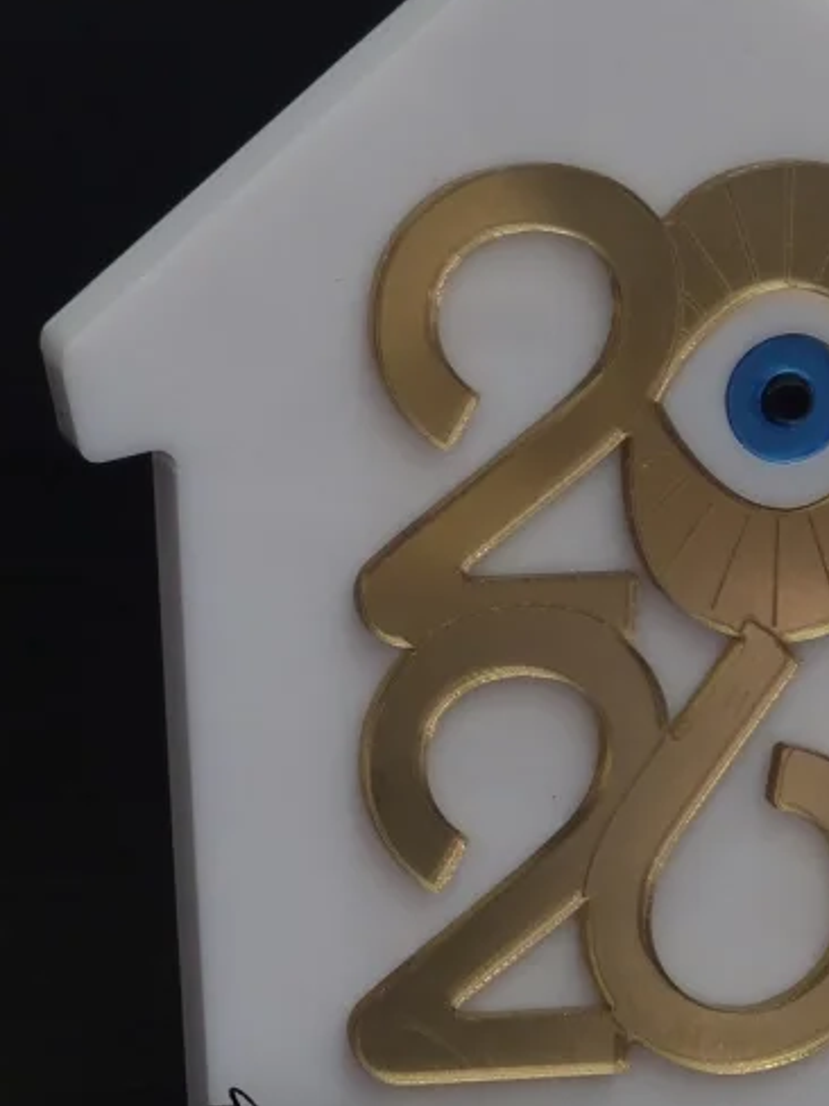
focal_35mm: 177
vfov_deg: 11.1
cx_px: 811
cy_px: 857
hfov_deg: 8.3
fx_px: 5652
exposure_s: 1/50
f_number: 2.4
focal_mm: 9
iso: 64
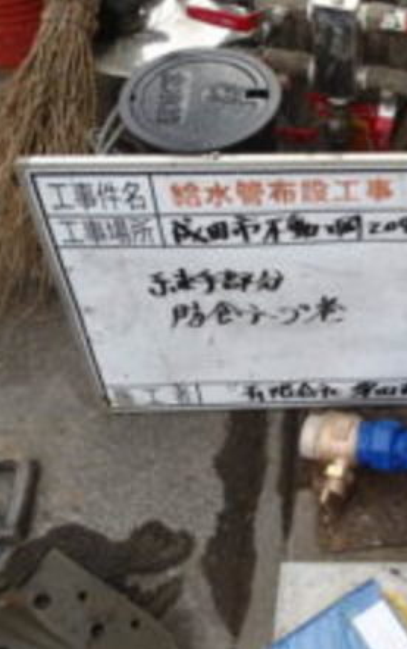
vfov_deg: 43.5
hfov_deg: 26.9
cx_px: 383
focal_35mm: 46
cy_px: 329
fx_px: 815
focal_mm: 5.87
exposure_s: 1/250
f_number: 3.2
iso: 100
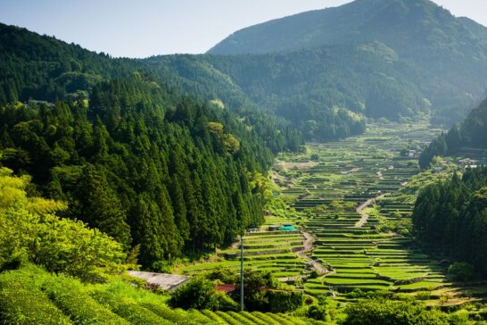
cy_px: 230
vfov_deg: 29.5
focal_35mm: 45
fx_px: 609
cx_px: 365
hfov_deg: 42.3
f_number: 8
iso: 200
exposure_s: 1/125
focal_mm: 24
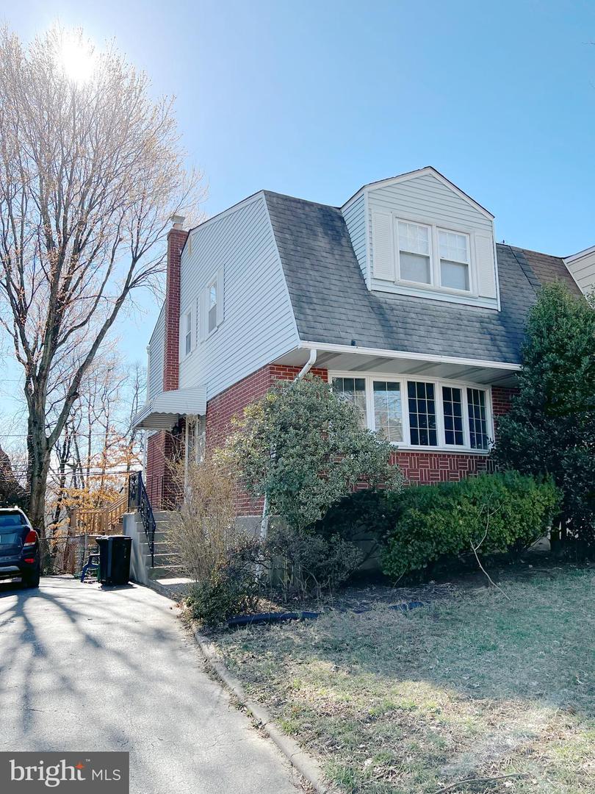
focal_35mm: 26
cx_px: 298
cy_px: 397
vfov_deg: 67.3
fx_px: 596
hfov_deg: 53.1
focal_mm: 5.7
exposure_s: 1/2252
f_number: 1.5
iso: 50
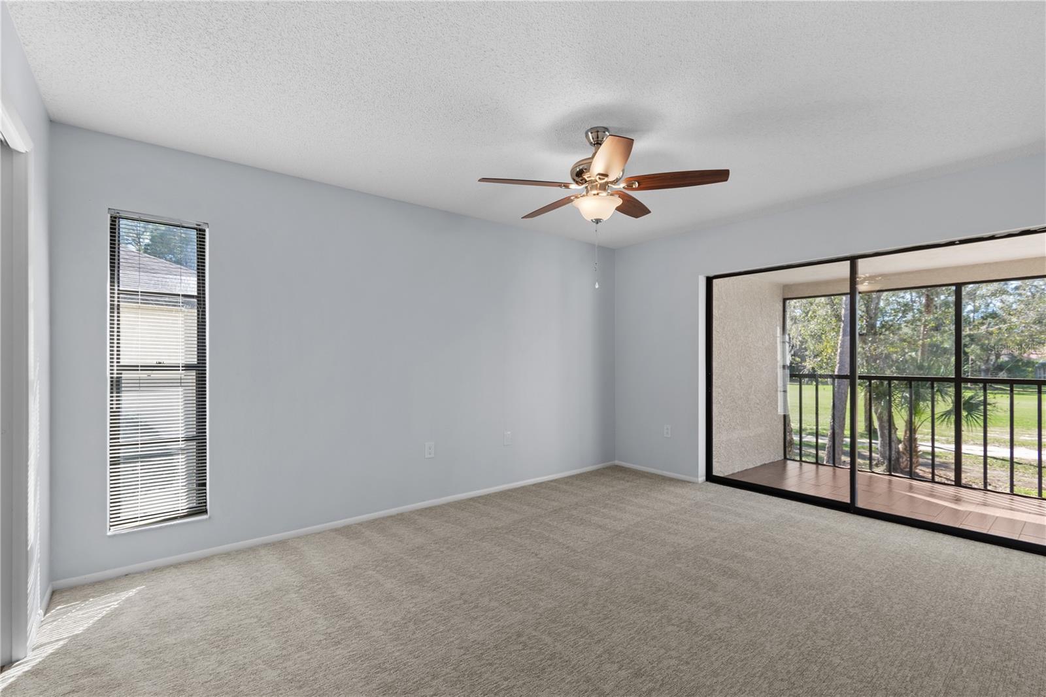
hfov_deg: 100.4
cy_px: 348
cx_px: 523
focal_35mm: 15
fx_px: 436
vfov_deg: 77.3
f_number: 7.1
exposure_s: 1/6
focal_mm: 10
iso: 100
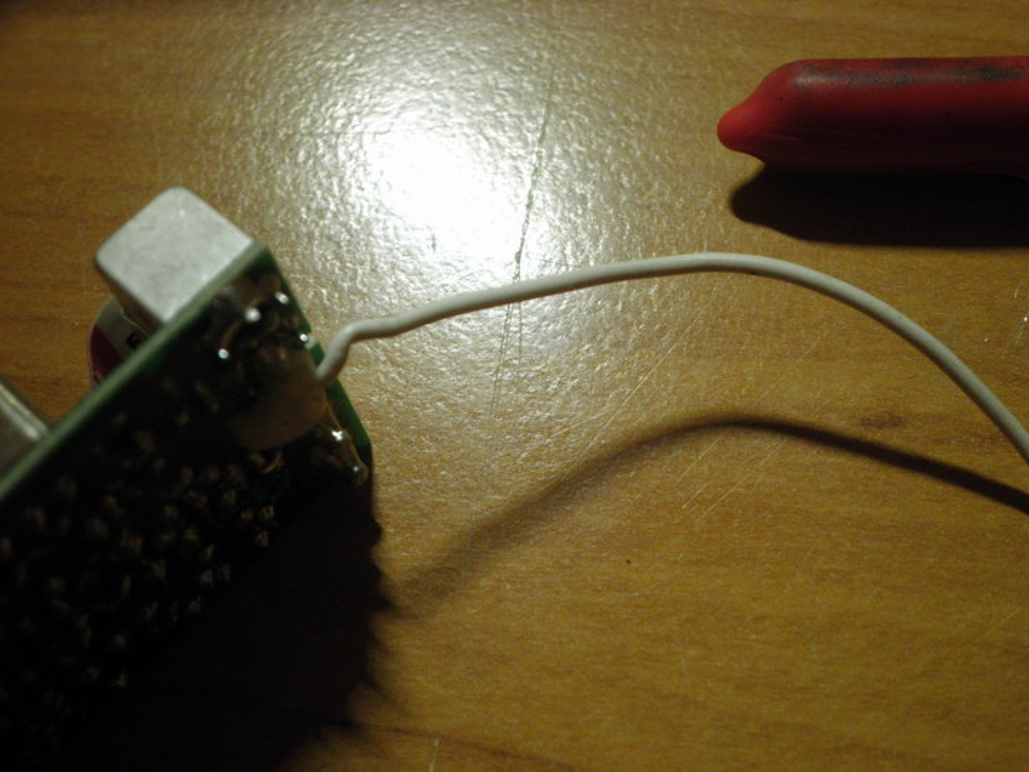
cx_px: 514
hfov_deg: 40.4
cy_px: 386
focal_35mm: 47
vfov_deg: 30.9
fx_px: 1397
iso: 160
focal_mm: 8.3
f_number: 3.4
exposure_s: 1/13
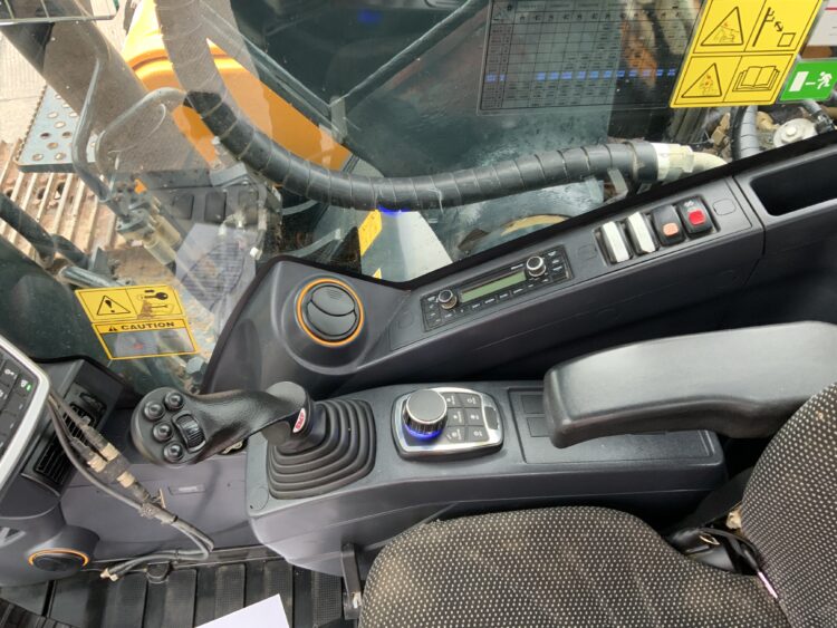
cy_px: 314
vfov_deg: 48.3
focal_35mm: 29
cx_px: 418
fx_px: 701
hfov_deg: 61.6
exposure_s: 1/60
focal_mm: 3
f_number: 1.8
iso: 100
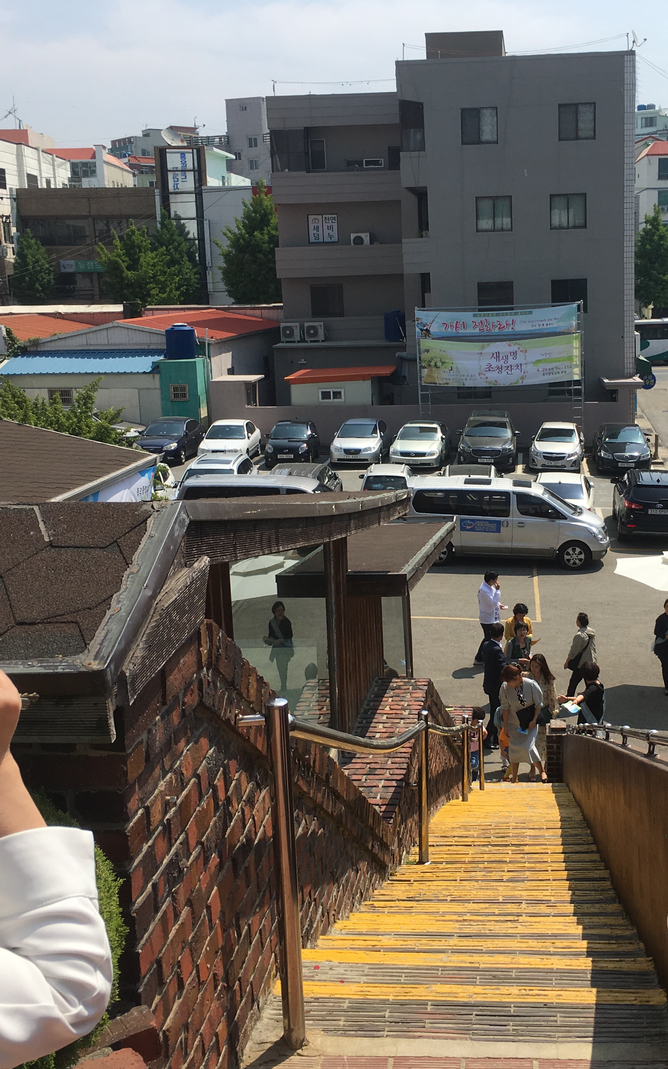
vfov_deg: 47.2
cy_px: 534
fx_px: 1224
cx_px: 452
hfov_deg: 30.3
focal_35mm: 42
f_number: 2.2
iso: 25
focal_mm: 4.15
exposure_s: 1/1972
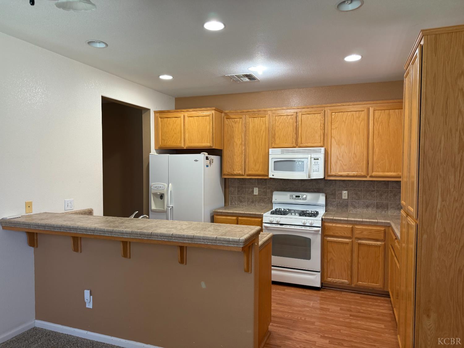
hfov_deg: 71.6
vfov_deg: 56.8
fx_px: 322
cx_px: 232
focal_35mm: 24
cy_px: 174
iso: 160
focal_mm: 6.76
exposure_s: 1/60
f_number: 1.78
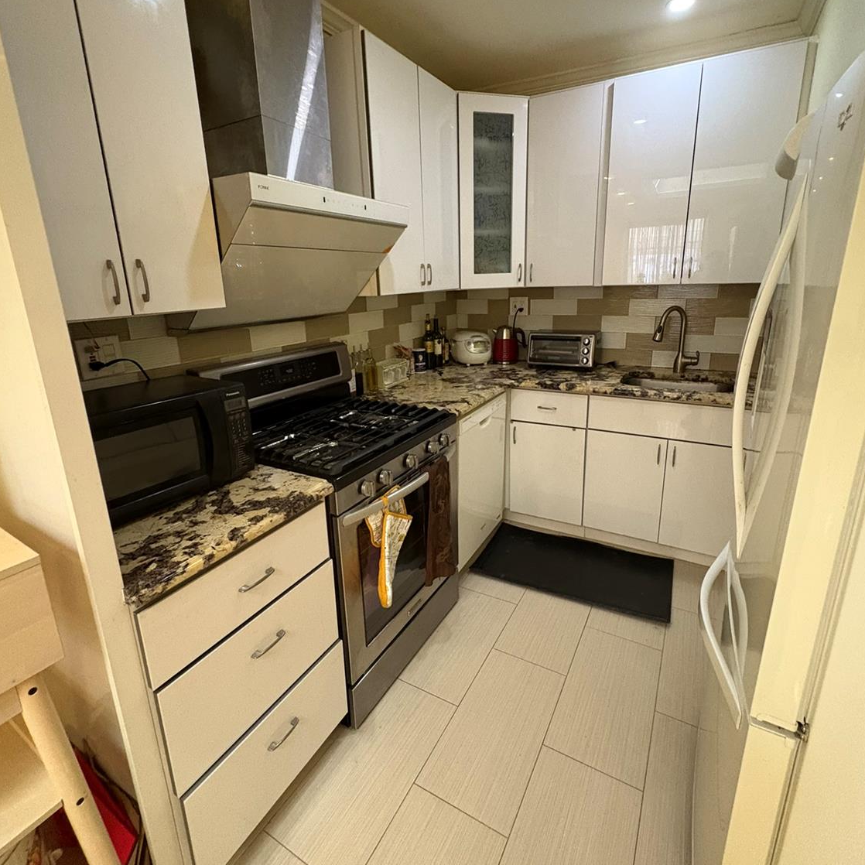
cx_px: 431
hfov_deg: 84.0
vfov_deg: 83.8
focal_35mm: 17
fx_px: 481
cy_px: 401
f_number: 2.2
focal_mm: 2.22
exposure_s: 1/60
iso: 800
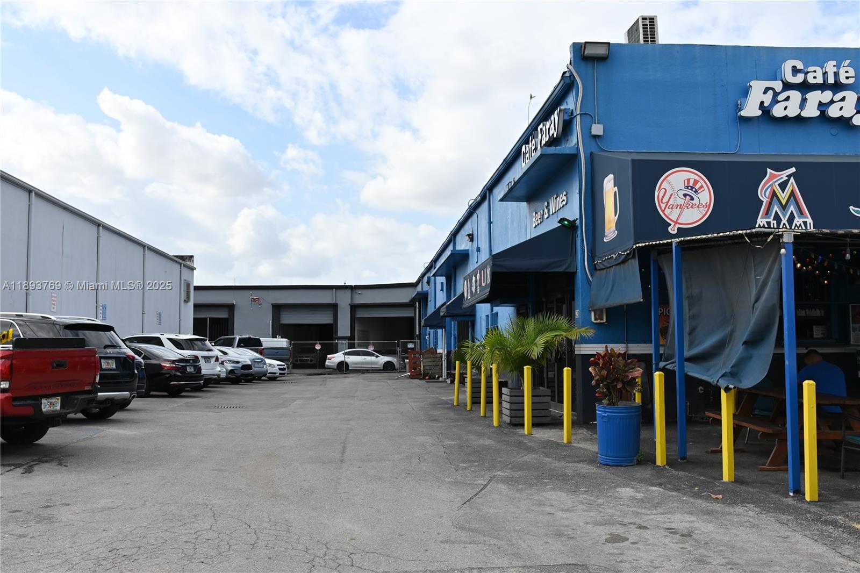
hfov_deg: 55.8
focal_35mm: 34
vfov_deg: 38.9
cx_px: 430
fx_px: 812
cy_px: 286
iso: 100
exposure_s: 1/320
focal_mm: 23
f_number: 7.1
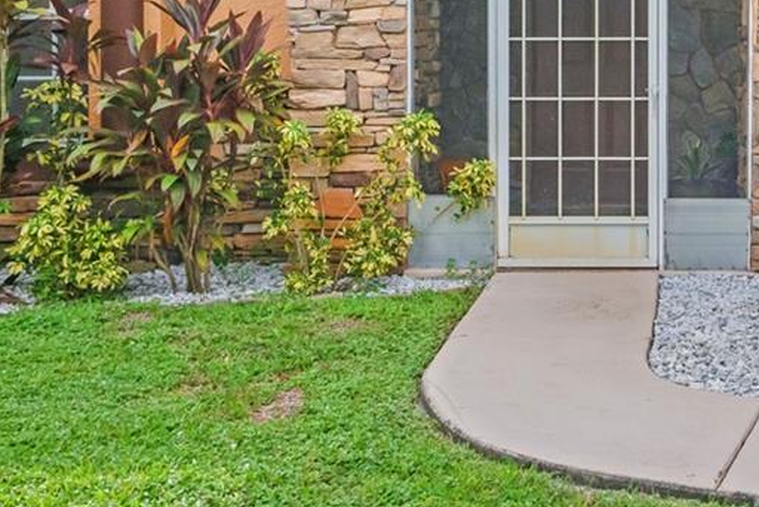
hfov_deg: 32.7
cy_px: 45
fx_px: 1223
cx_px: 686
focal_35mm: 58
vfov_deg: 22.8
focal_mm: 29
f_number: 8
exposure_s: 1/3200
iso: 2000
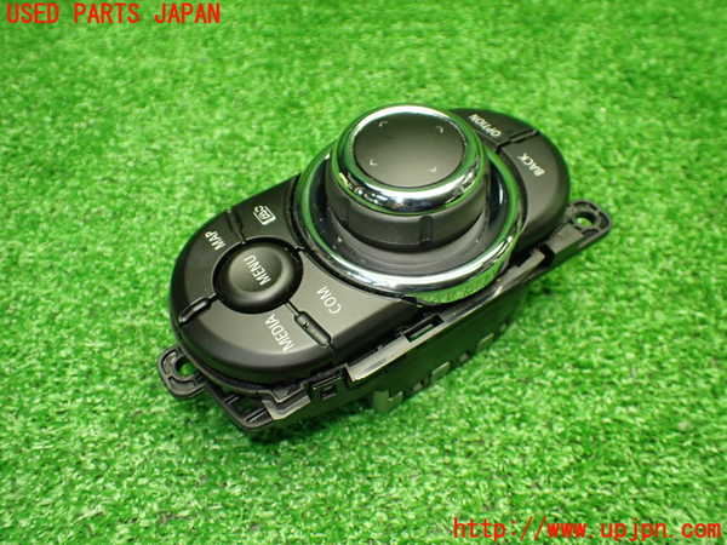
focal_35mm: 30
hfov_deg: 60.0
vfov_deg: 46.8
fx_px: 630
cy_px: 272
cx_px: 364
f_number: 2.3
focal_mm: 5.4
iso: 800
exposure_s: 1/125
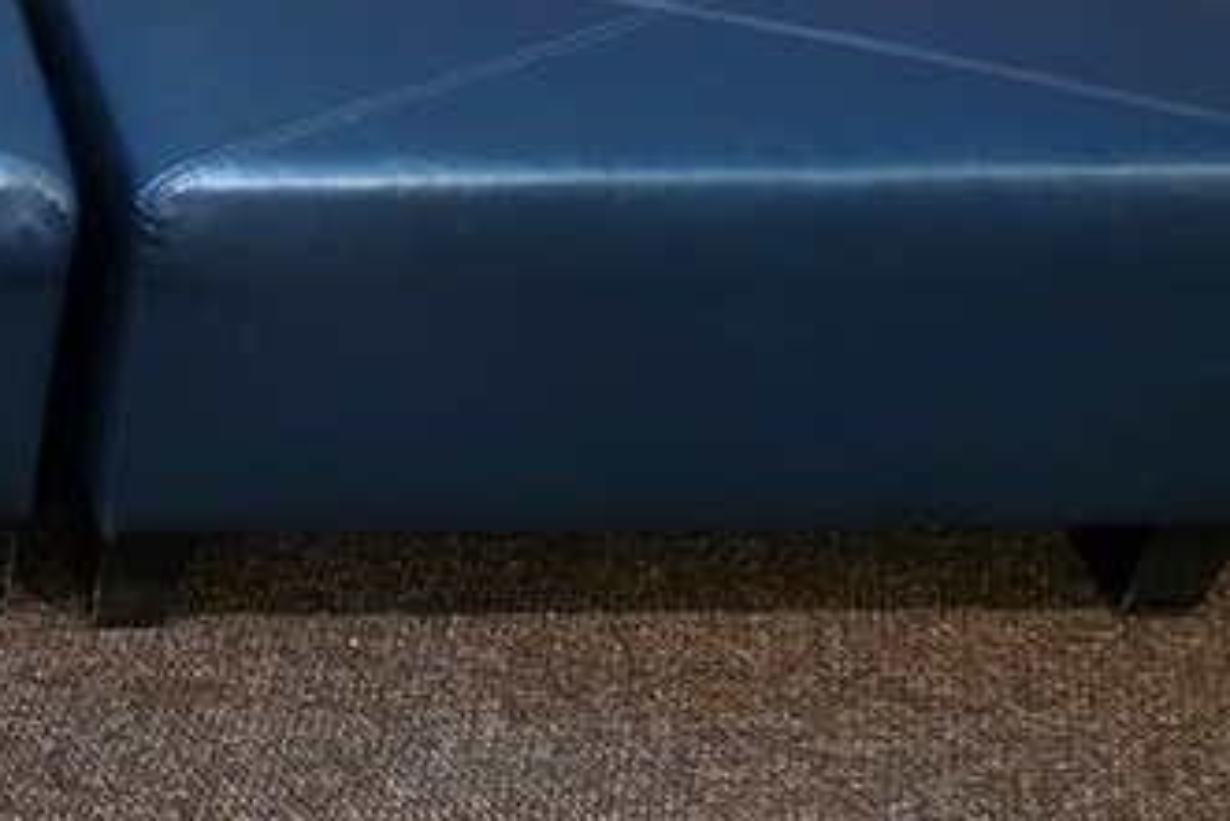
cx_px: -494
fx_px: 2529
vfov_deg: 18.1
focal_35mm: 74
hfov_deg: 23.2
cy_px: 56
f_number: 1.7
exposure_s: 1/30
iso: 1600
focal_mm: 6.3
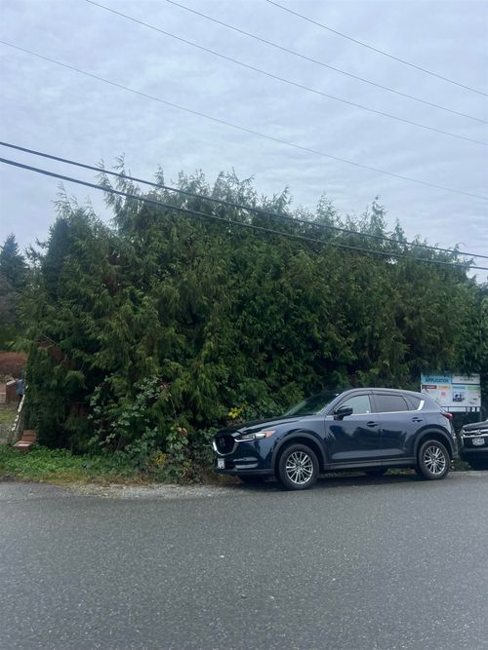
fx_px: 489
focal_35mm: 26
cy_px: 325
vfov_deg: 67.3
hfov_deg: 53.0
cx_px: 244
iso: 50
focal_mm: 5.7
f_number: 1.5
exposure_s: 1/974
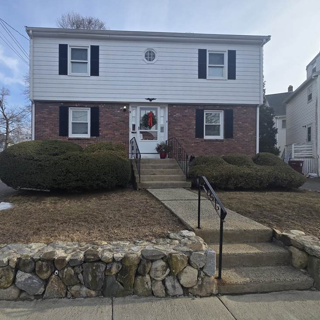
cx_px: 119
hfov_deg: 85.6
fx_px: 167
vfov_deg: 87.4
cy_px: 165
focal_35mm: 16
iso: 50
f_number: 2.2
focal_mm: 2.2
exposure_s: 1/1163
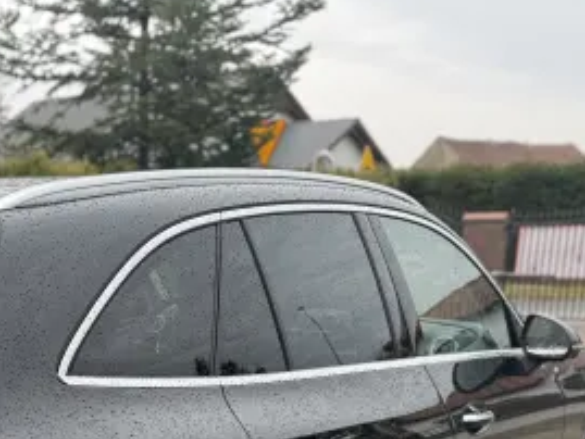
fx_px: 964
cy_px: 502
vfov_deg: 23.8
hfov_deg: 30.9
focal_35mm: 57
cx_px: -20
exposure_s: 1/433
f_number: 1.78
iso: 100
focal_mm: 6.76
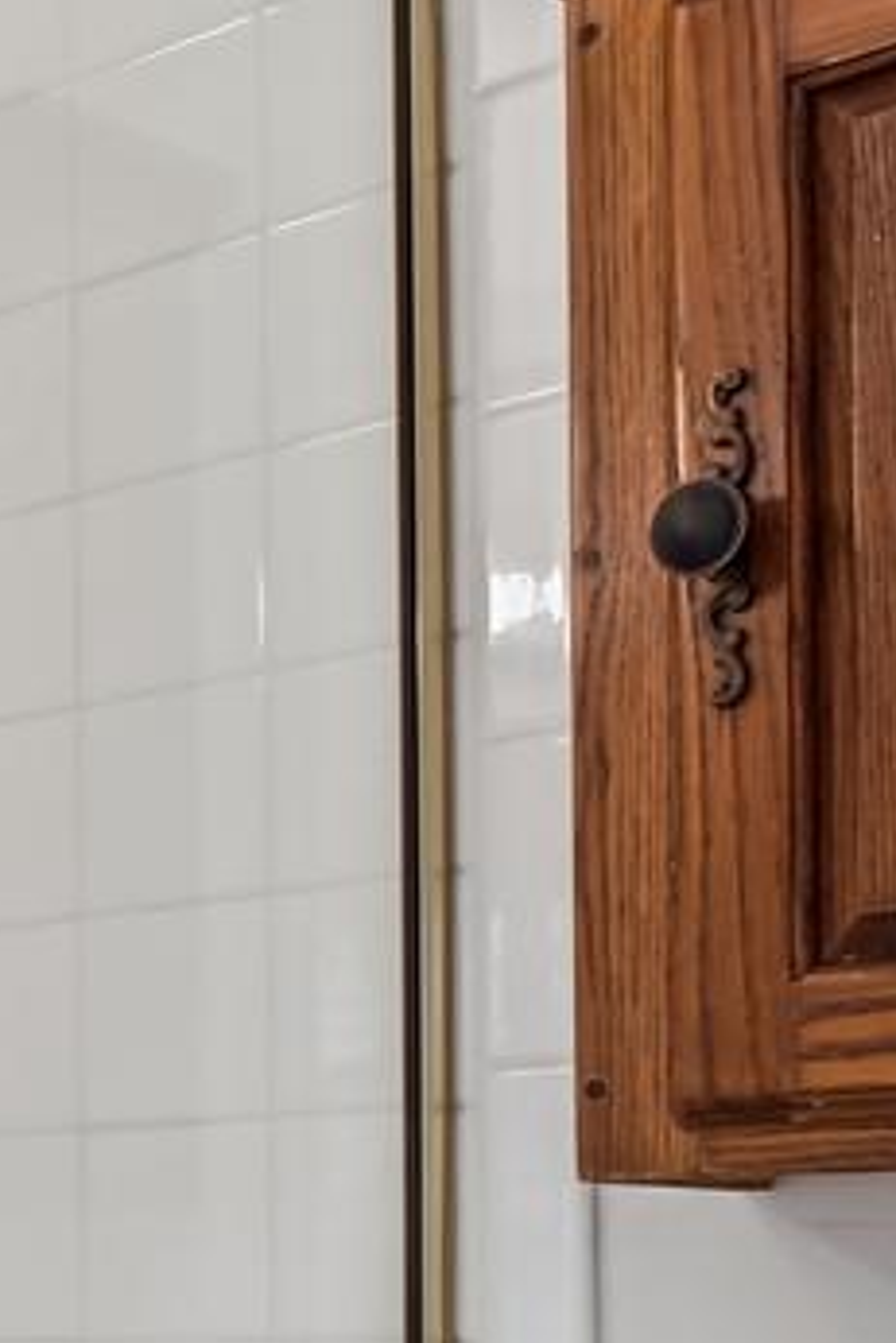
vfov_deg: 24.9
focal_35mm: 73
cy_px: 1607
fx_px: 2731
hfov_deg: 14.6
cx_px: -1024
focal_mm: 11
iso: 500
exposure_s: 1/15
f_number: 8
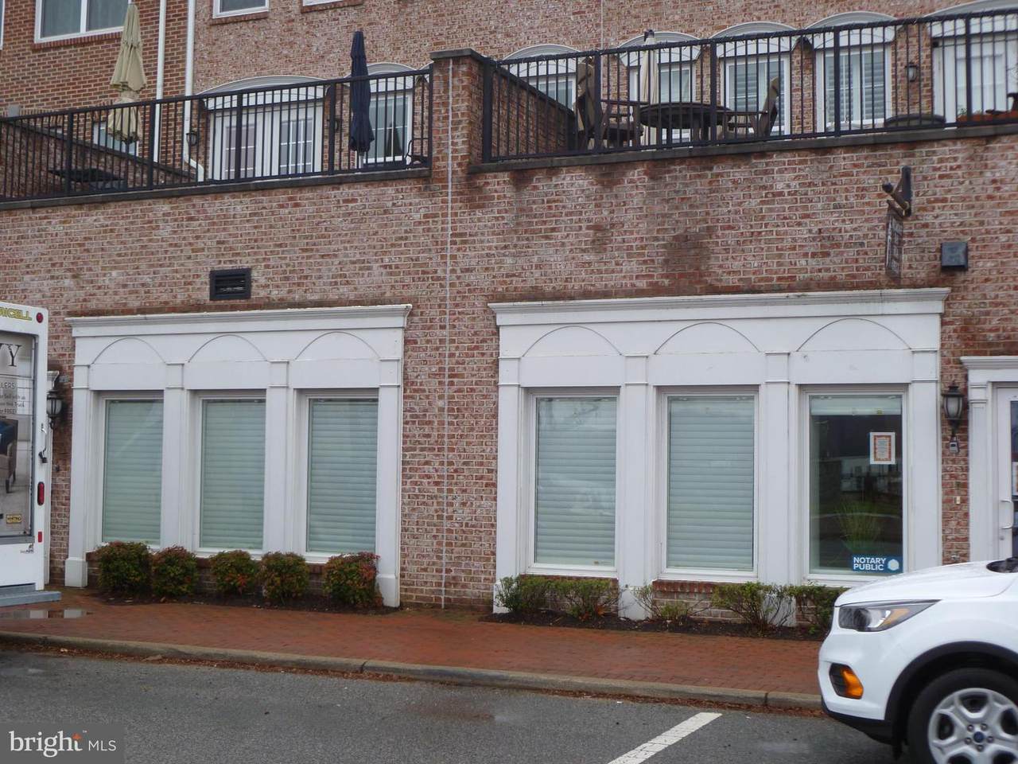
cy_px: 382
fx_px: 1382
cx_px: 509
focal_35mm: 47
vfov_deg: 30.9
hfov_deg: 40.4
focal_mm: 8.4
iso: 80
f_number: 3.8
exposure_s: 1/80
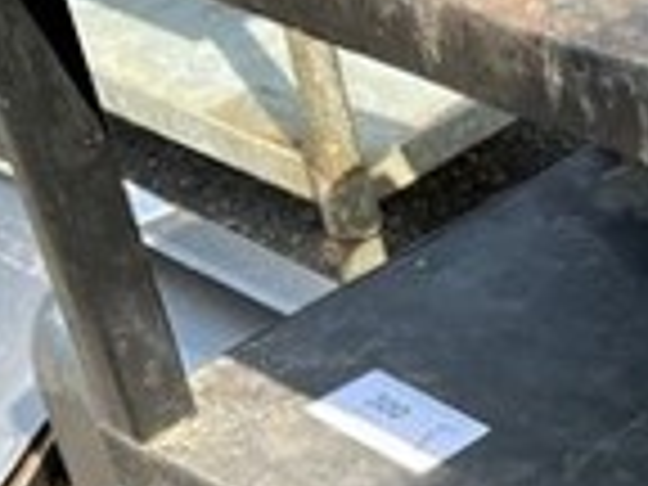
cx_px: 994
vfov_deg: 13.2
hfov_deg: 16.2
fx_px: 2059
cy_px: 526
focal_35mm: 110
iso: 50
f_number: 1.5
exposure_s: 1/949
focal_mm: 5.7
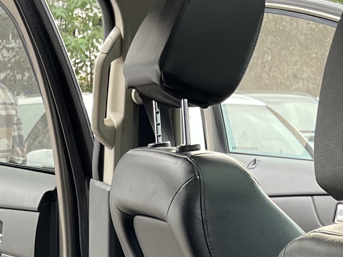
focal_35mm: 103
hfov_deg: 18.5
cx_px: -21
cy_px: 434
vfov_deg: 13.2
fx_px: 1020
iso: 125
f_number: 1.6
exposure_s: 1/116
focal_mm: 5.1
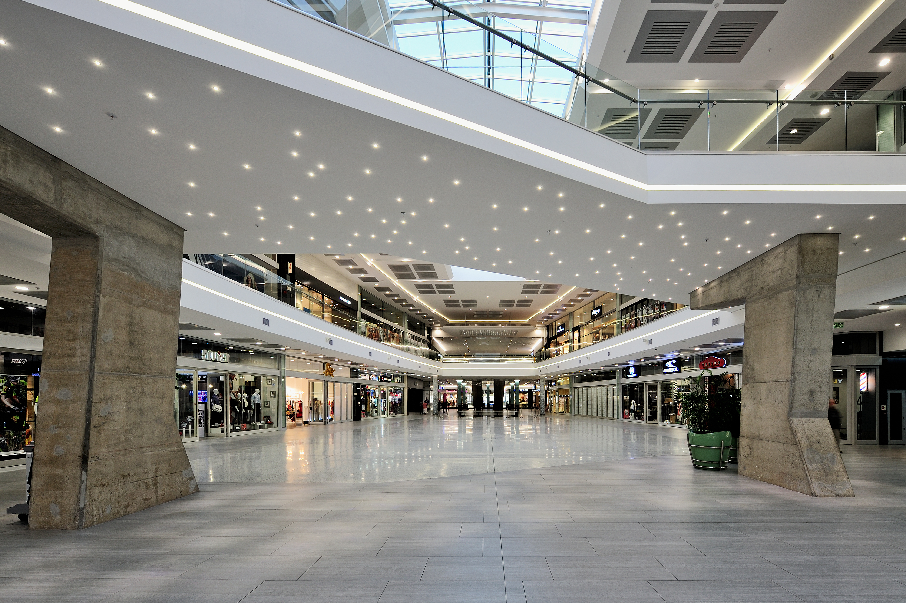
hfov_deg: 104.3
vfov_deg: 81.1
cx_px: 453
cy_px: 302
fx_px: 352
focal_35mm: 14
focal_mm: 14
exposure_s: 1/8
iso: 200
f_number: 9.5
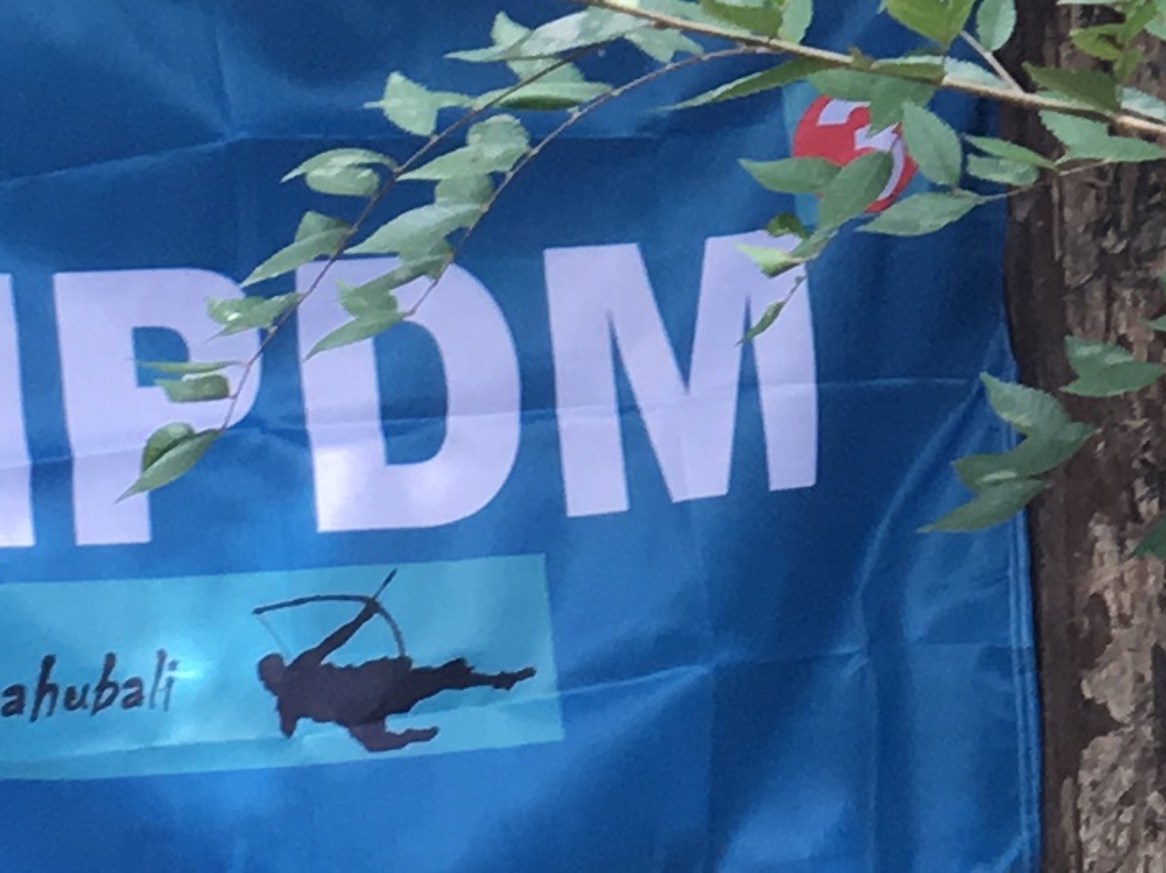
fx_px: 5555
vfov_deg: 8.8
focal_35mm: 165
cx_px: 1215
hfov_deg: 11.8
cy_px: -322
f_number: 2.2
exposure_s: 1/100
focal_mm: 4.15
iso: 40
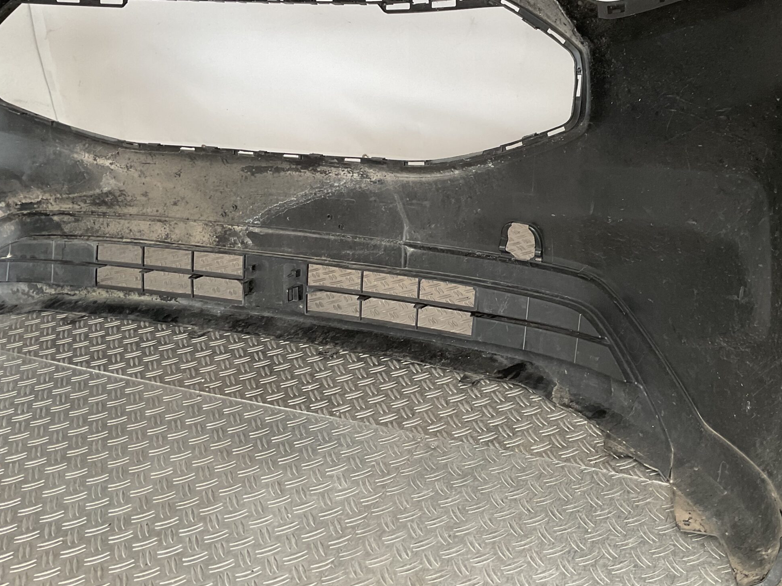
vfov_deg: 37.6
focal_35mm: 38
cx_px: 482
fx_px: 858
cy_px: 236
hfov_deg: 48.6
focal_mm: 3
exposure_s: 1/60
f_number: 1.8
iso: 50
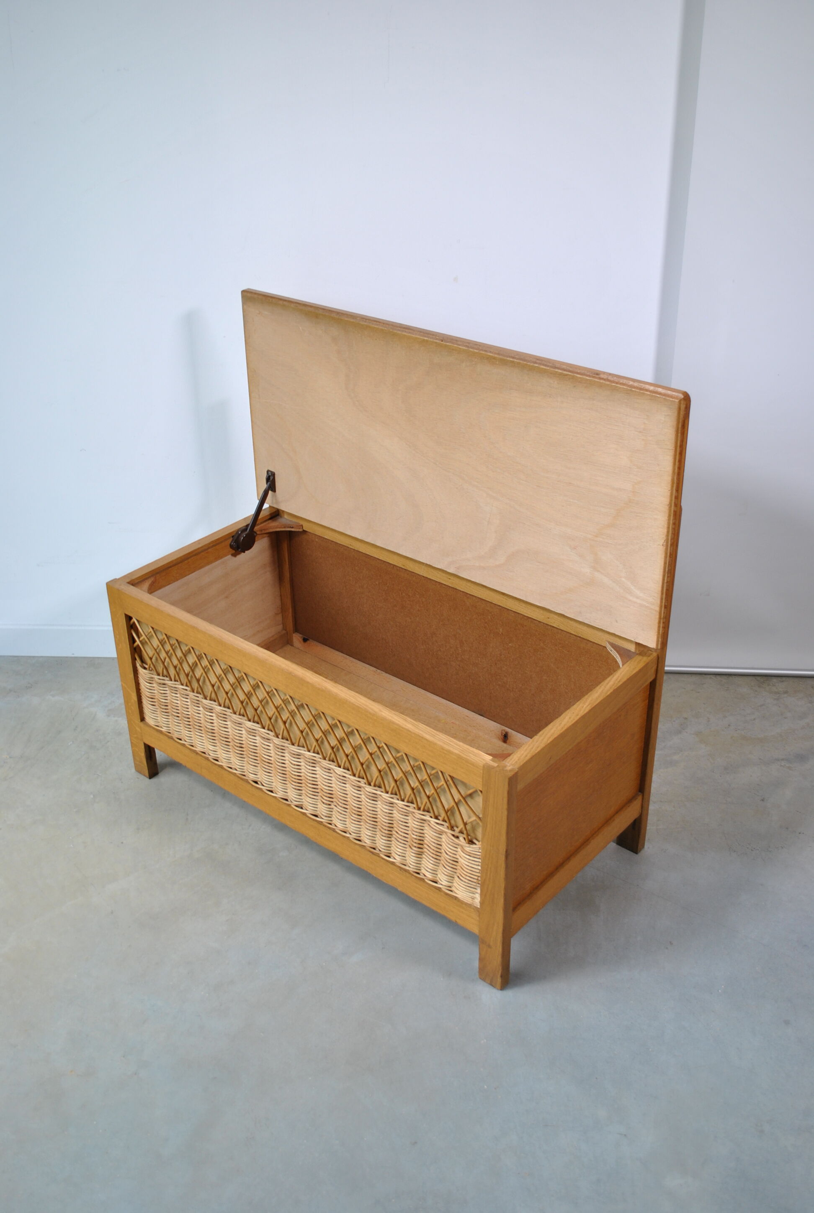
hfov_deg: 37.0
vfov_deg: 53.0
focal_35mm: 36
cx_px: 407
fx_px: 1215
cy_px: 606
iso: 200
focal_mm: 24
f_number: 5
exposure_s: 1/50
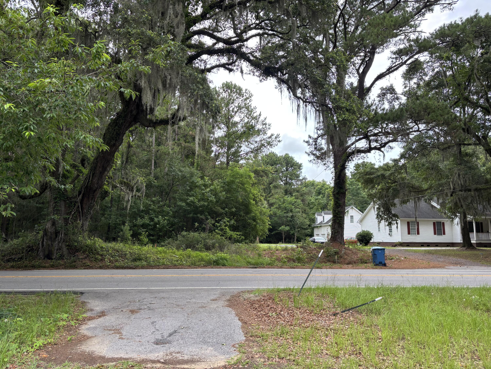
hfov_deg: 67.3
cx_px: 246
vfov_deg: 53.1
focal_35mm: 26
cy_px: 184
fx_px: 369
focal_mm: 5.96
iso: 40
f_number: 1.6
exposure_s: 1/250
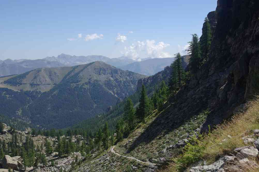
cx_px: 130
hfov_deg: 35.1
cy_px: 86
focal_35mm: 57
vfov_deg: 23.7
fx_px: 410
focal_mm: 38
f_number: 8
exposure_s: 1/180
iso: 100
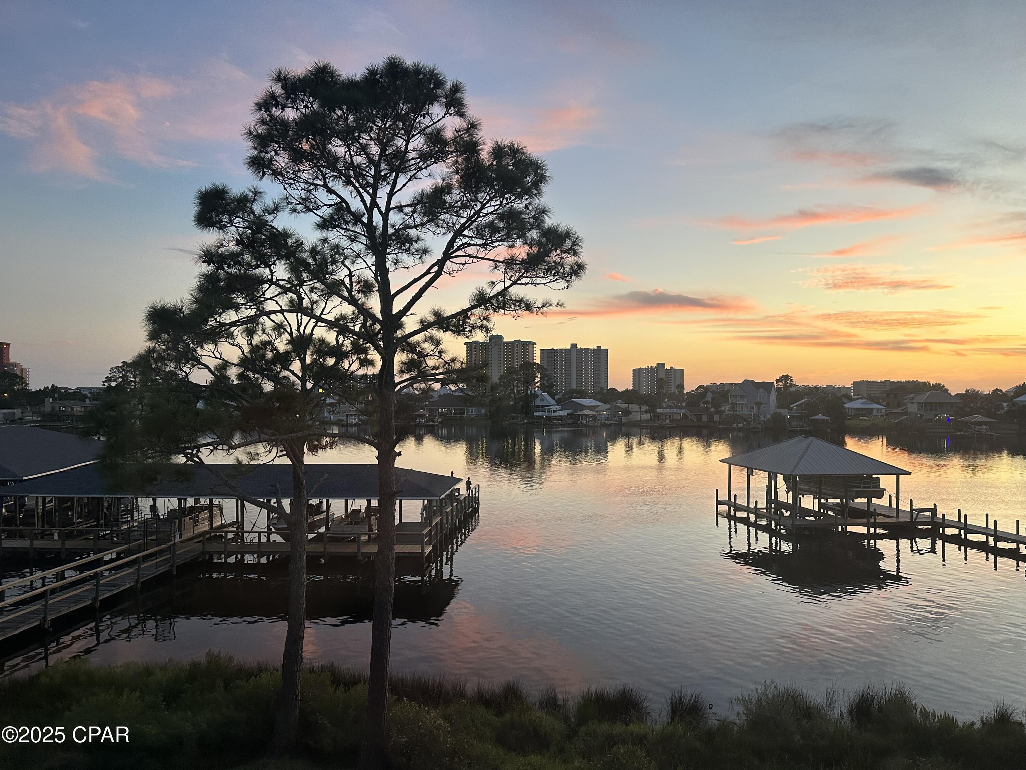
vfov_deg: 56.8
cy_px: 385
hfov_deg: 71.6
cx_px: 513
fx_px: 711
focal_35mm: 24
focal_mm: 6.86
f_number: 1.78
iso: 250
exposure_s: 1/84
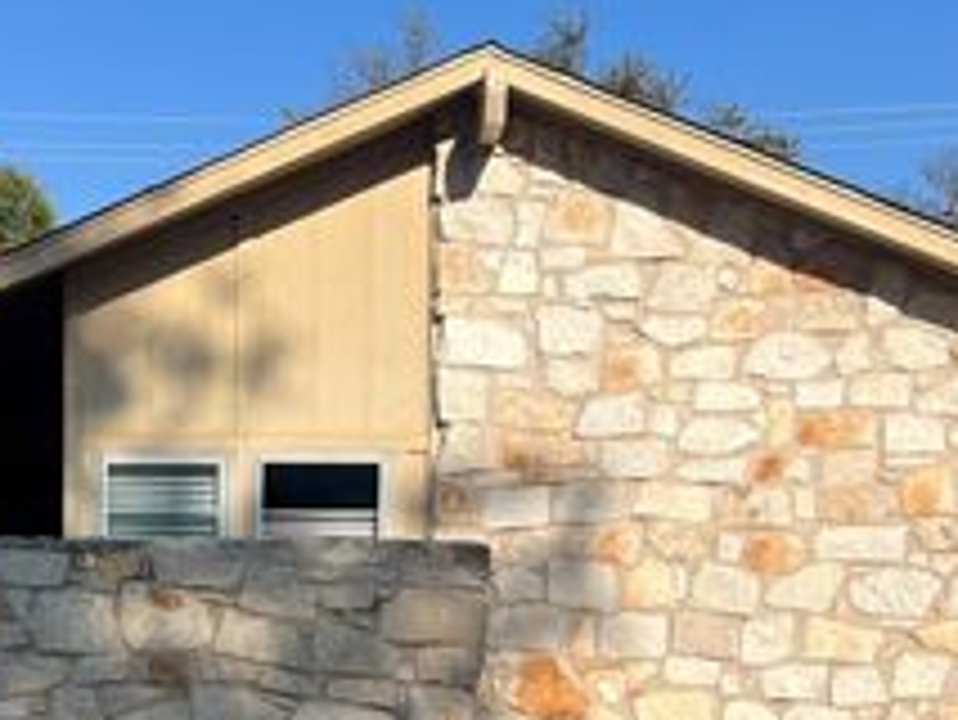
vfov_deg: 23.7
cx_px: 198
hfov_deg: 30.9
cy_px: 587
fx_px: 1689
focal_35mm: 61
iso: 50
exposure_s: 1/3876
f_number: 1.6
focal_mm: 5.1
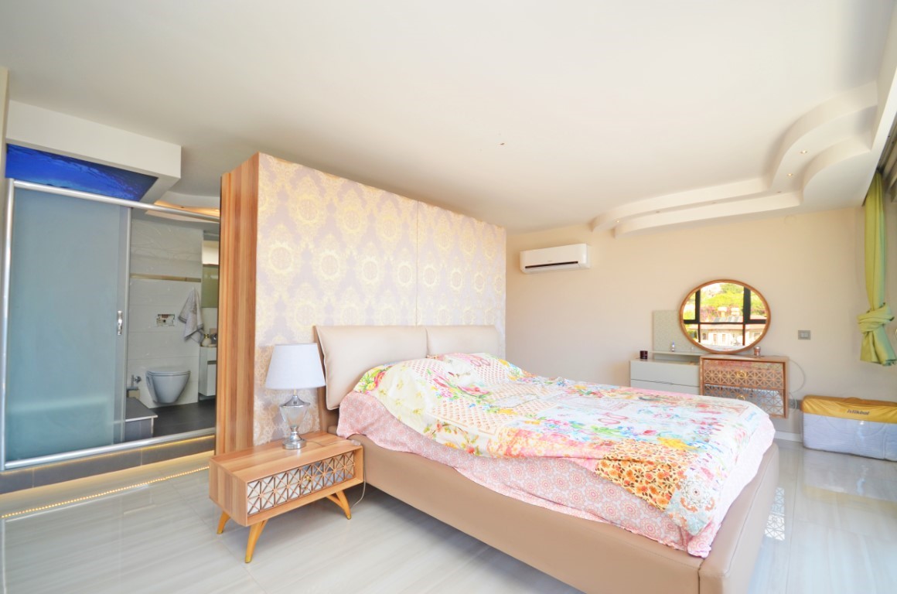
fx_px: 373
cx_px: 448
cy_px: 297
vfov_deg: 77.1
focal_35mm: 15
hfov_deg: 100.5
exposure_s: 1/60
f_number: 4
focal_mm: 10
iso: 200
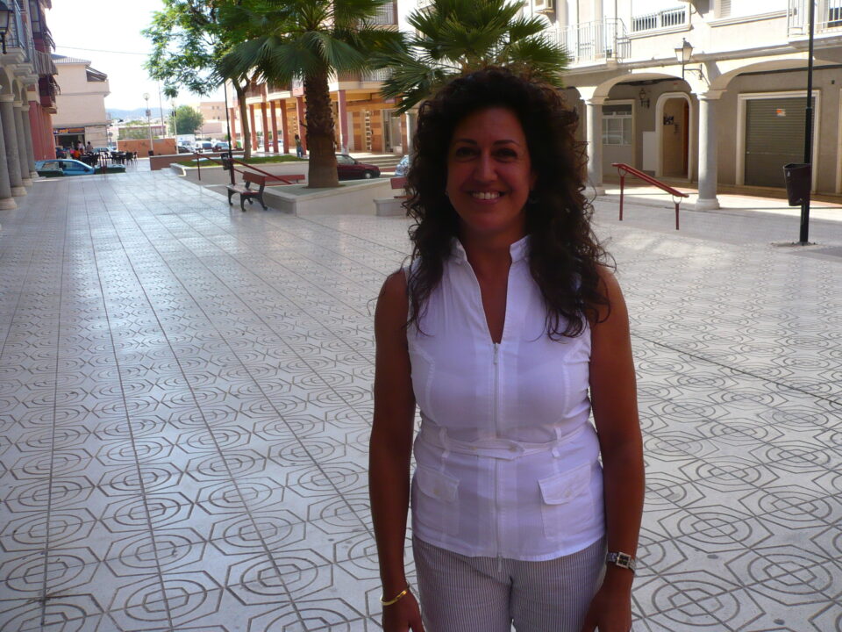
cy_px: 316
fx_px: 851
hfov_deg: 52.6
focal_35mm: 35
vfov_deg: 40.7
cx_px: 421
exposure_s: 1/400
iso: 100
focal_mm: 5.8
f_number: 2.8
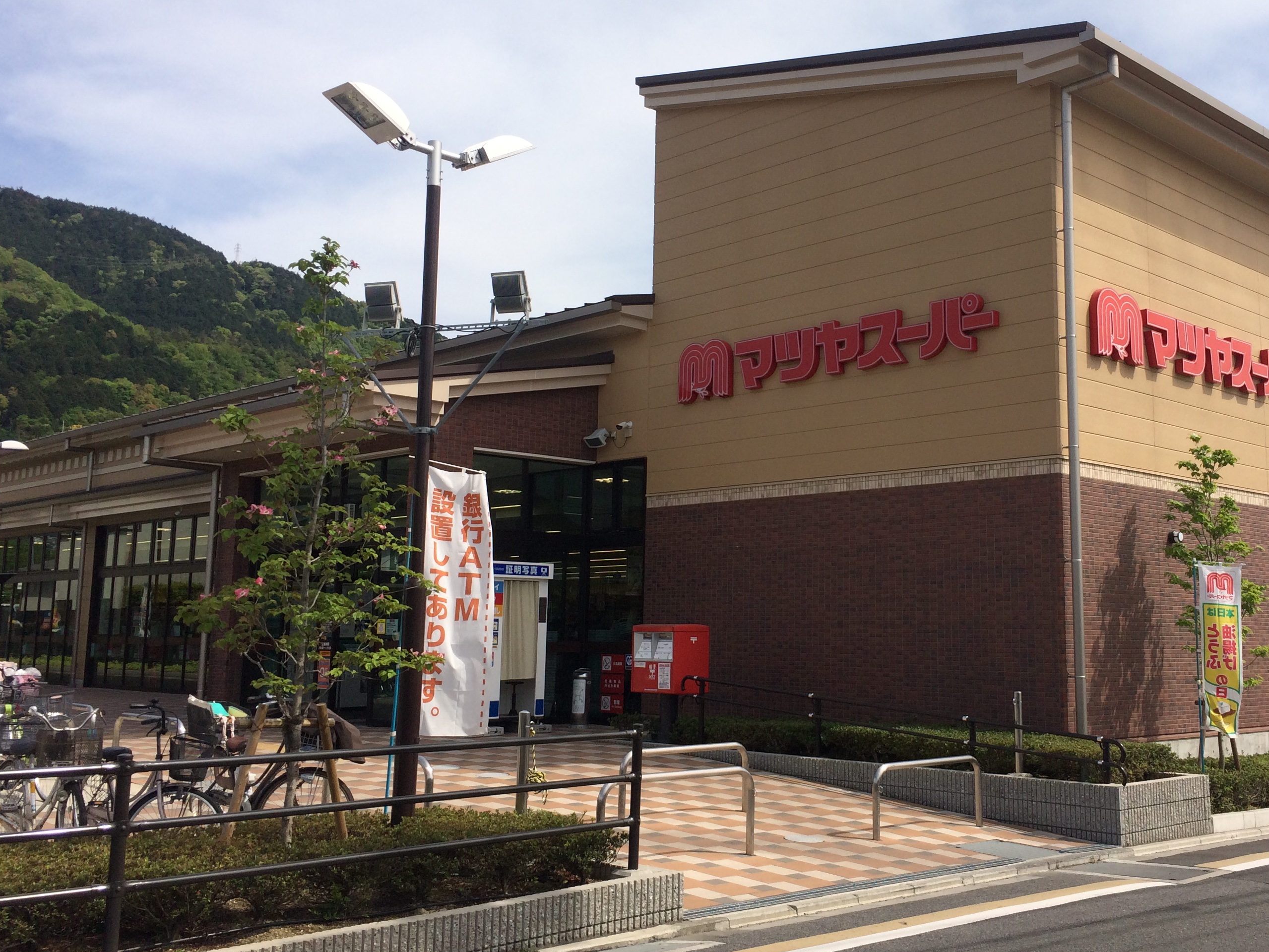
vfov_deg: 38.6
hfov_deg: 49.7
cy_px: 423
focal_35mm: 37
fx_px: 1357
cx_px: 782
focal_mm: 4.15
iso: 32
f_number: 2.2
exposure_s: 1/2564
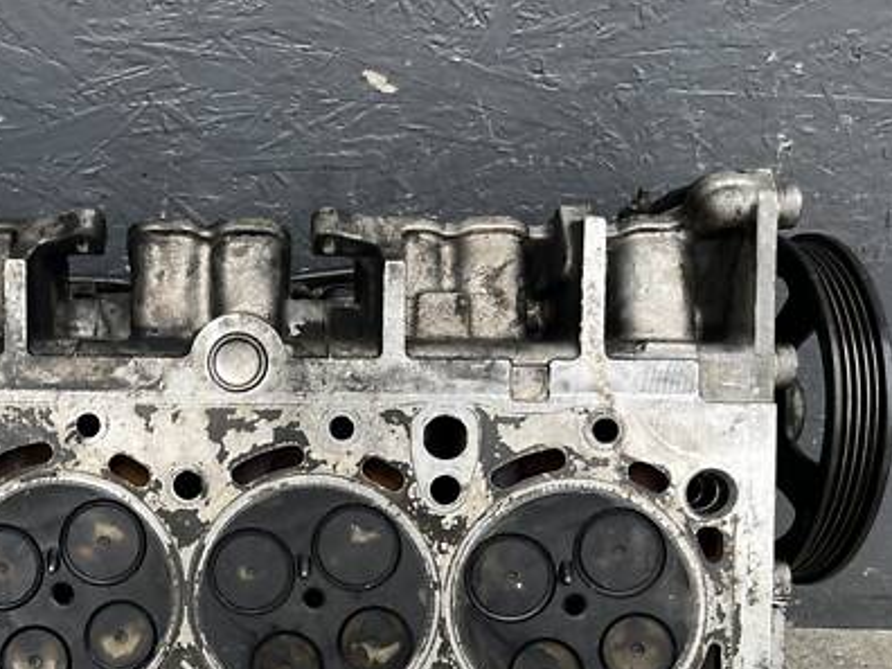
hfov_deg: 43.1
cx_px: 200
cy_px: 426
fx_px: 1082
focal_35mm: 42
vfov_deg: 34.1
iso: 40
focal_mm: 5.1
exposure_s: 1/122
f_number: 1.6
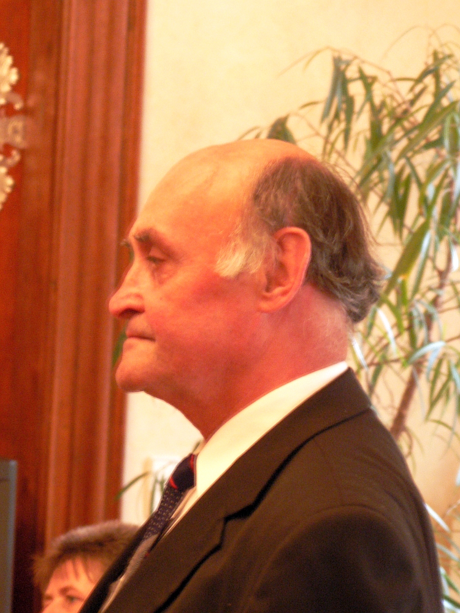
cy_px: 306
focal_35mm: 178
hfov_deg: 8.3
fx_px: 3154
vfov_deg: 11.1
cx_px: 230
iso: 200
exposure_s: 1/6
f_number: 3.3
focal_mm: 29.7
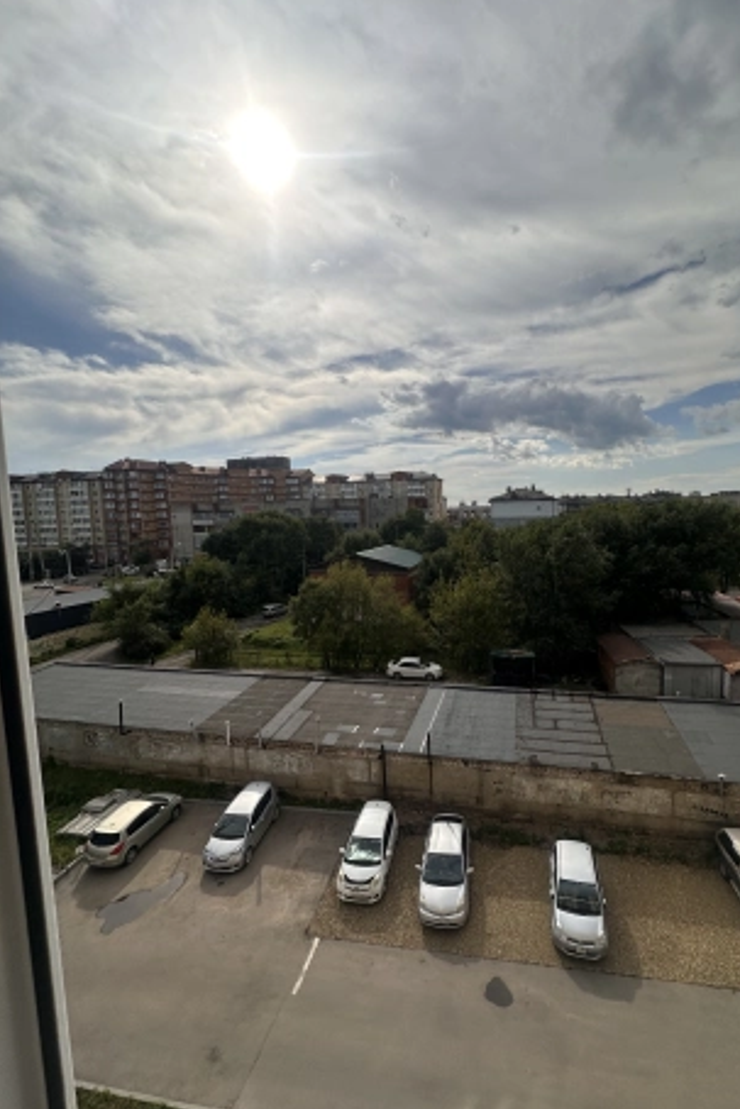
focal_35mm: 15
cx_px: 421
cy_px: 557
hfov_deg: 76.9
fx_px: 462
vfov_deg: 100.4
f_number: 2.2
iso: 50
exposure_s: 1/3861
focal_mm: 2.22
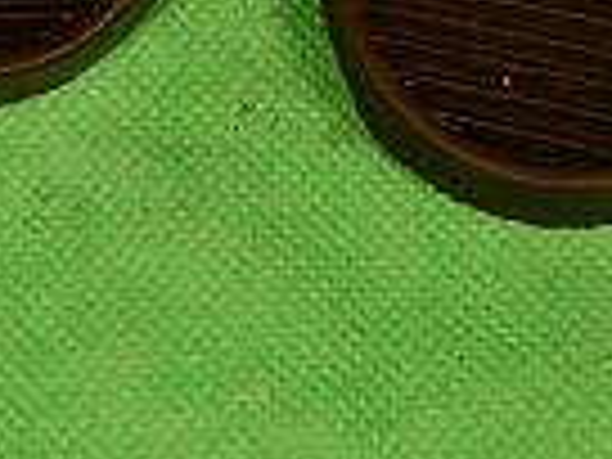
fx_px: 3589
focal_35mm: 203
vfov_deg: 7.2
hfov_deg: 9.7
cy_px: -189
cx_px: 315
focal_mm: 32
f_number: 8
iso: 360
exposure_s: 1/250
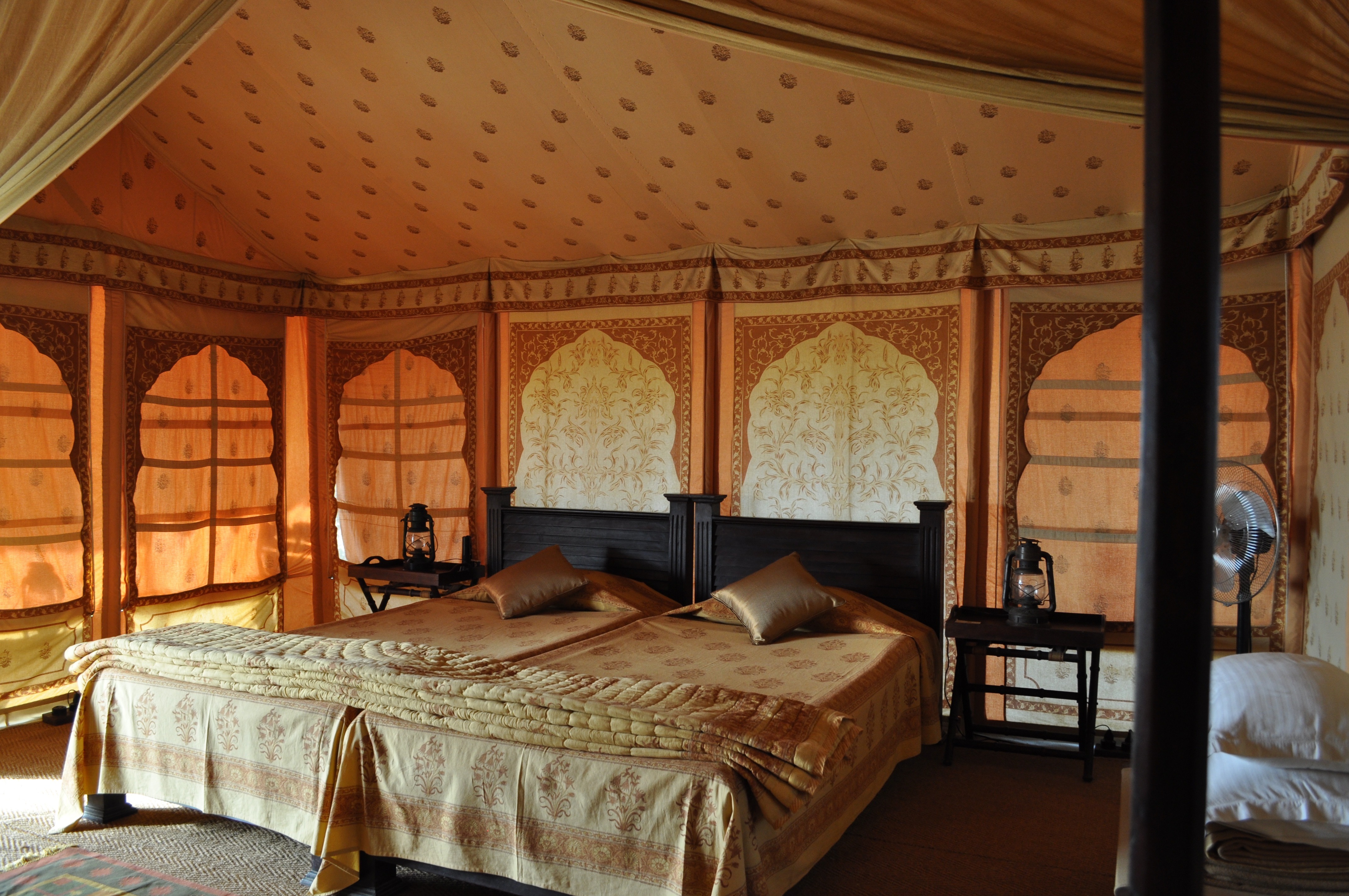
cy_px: 448
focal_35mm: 27
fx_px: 1011
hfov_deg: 67.4
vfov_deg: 47.8
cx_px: 674
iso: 400
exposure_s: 1/50
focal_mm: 18
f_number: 7.1
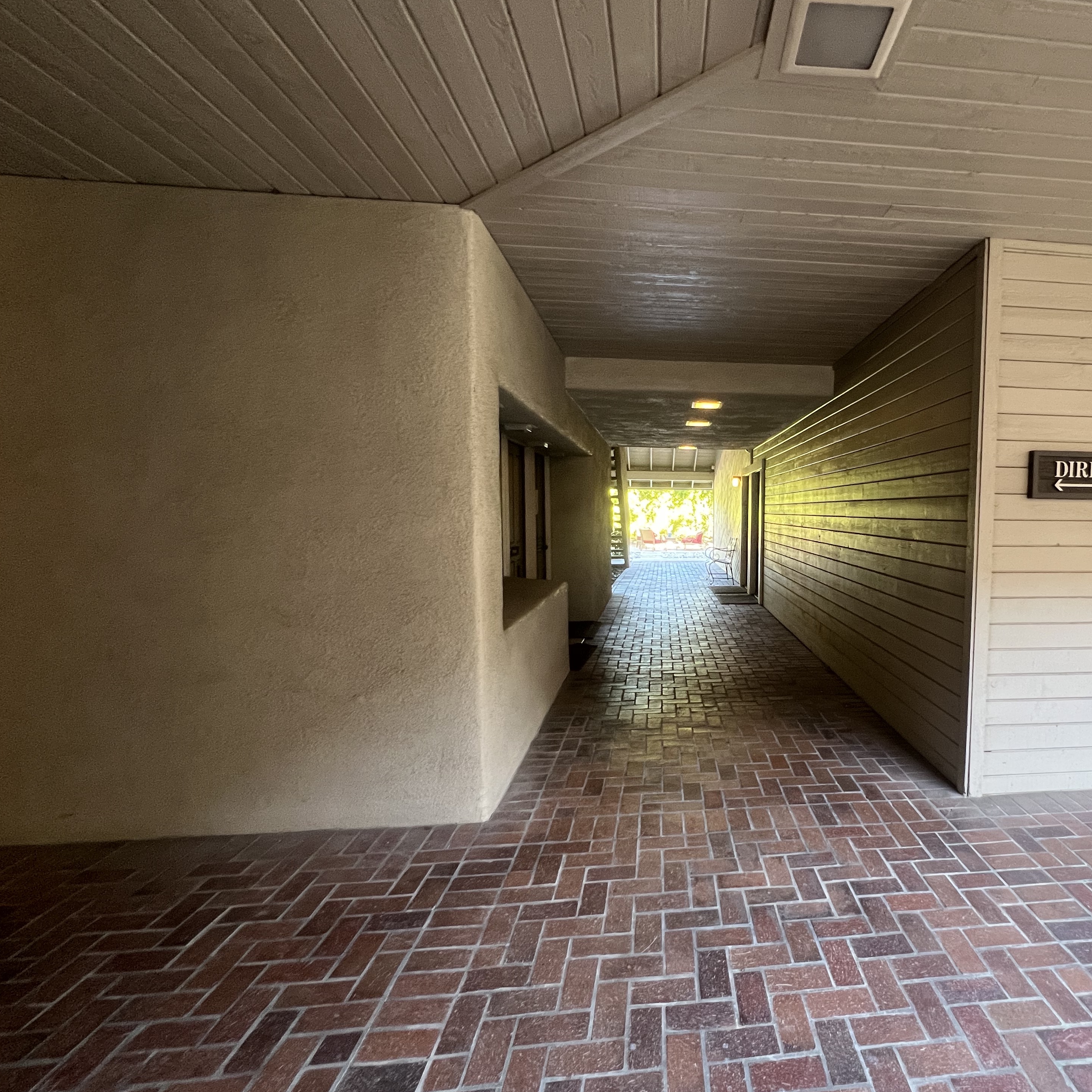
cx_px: 738
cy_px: 554
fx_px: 571
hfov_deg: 84.1
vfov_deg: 87.4
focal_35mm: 16
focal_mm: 1.57
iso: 320
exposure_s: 1/60
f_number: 1.8
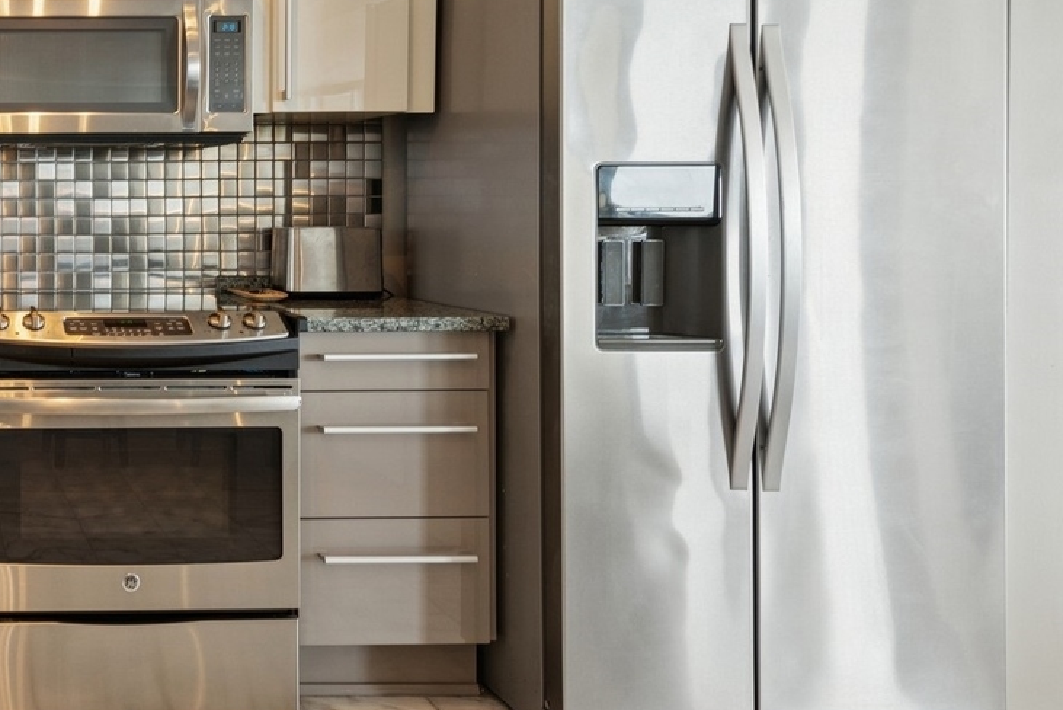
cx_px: -16
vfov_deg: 41.7
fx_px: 916
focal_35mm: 31
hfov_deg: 48.7
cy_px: 228
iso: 200
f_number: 8
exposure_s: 1/13
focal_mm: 14
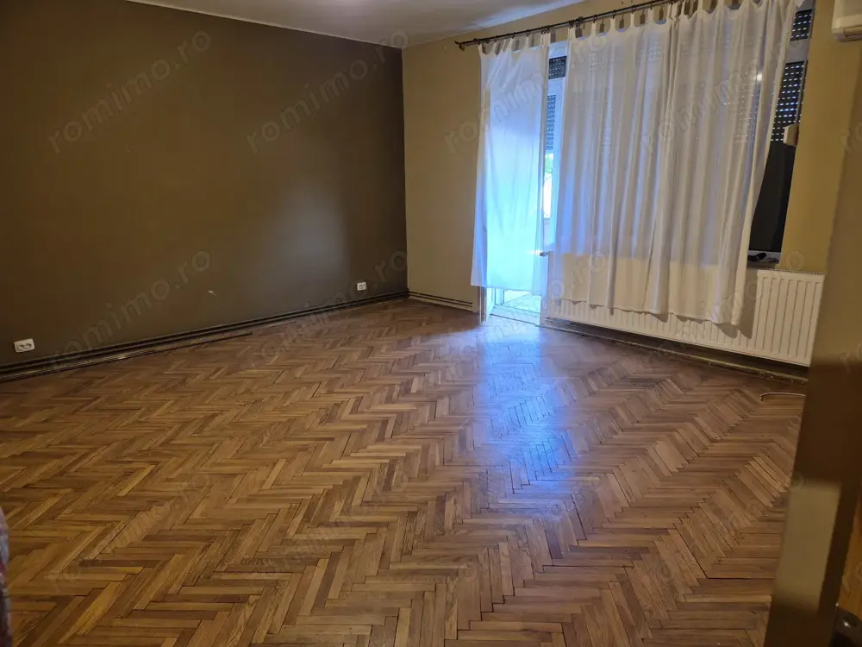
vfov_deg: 58.9
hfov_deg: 73.9
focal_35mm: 23
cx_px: 431
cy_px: 324
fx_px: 573
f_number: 1.8
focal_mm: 5.4
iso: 320
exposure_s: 1/100
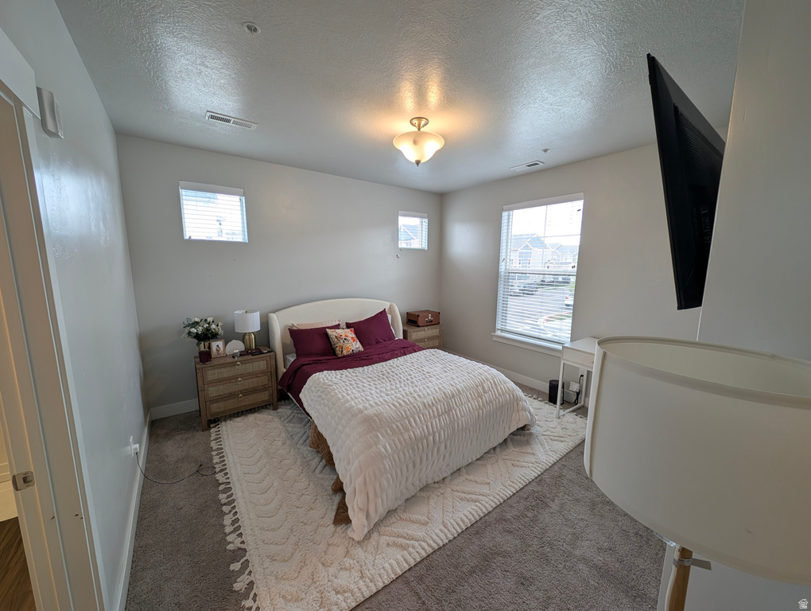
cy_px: 306
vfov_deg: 94.6
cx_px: 406
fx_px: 282
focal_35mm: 12
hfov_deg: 110.5
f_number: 1.95
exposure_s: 1/60
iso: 53
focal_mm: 2.23
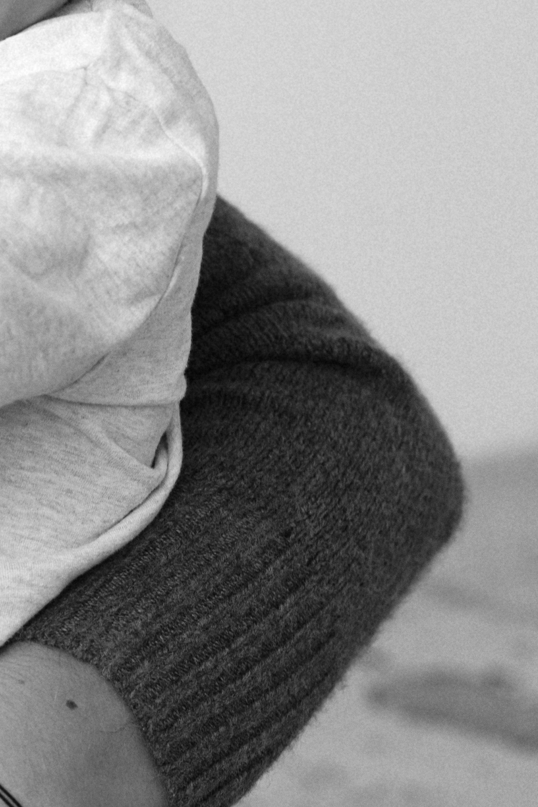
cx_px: -457
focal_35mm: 190
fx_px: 4260
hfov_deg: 7.0
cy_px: 360
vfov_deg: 10.8
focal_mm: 50
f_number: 4
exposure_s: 1/160
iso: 400
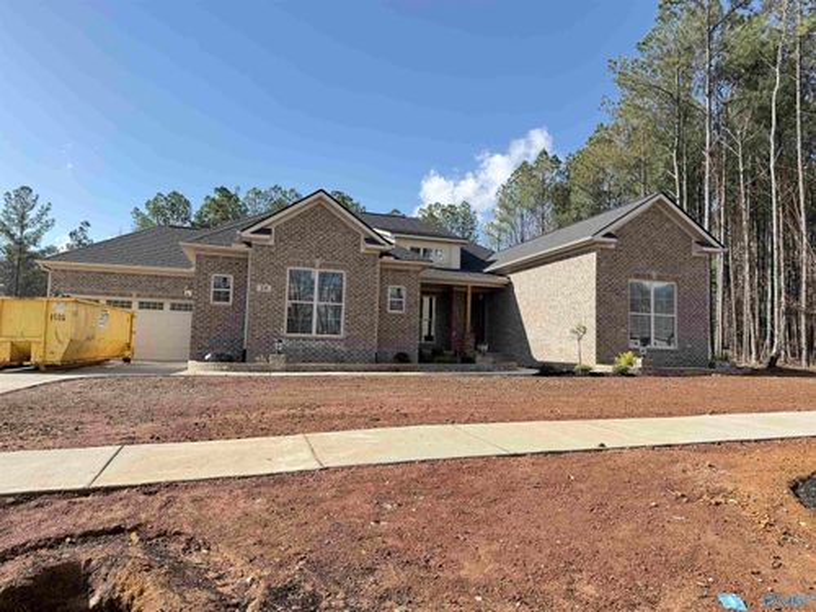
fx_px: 566
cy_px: 306
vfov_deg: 56.8
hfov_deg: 71.6
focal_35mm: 24
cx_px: 408
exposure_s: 1/2525
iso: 80
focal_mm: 6.76
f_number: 1.78
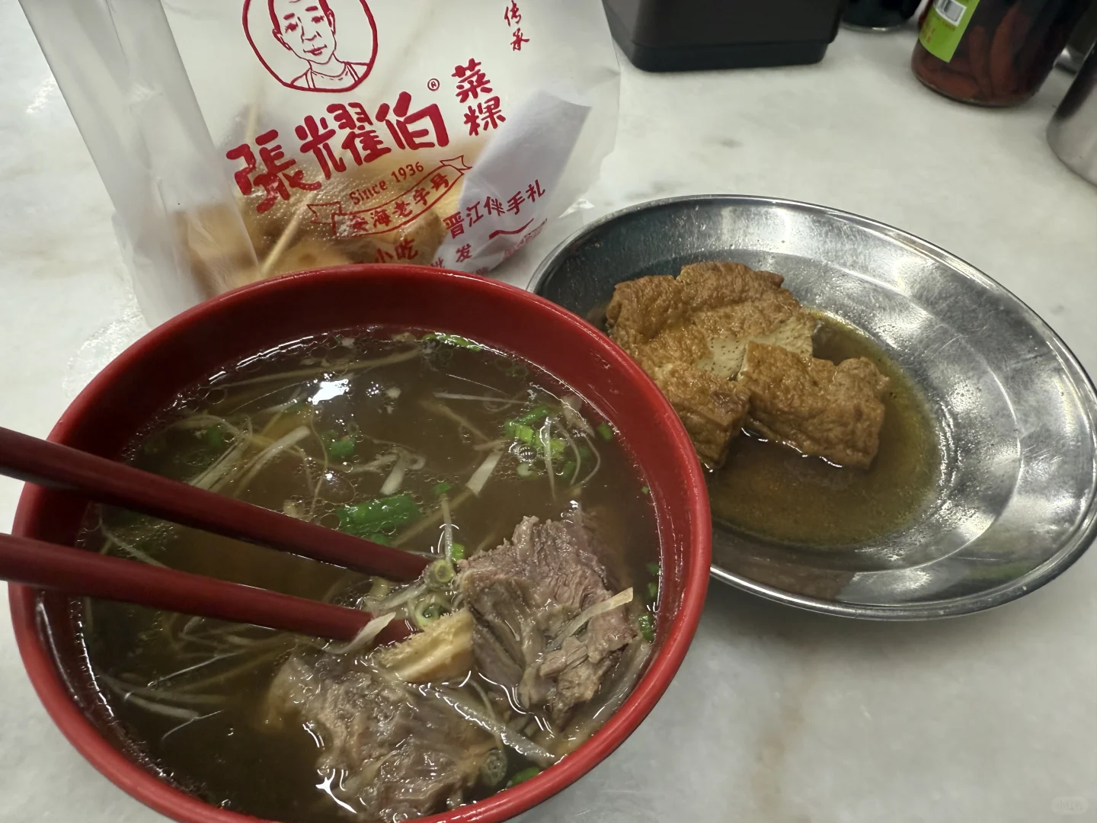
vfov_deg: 56.8
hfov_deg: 71.6
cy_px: 412
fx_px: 761
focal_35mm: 24
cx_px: 548
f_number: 2.2
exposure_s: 1/50
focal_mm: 2.22
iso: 200
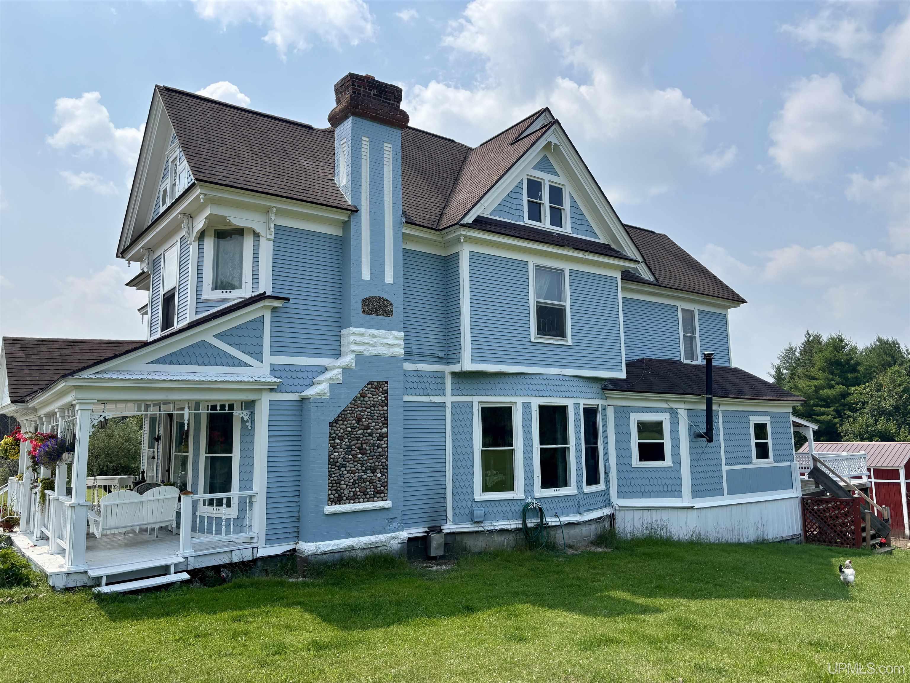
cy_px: 342
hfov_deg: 67.3
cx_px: 455
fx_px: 683
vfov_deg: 53.1
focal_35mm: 26
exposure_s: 1/3534
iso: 50
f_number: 1.6
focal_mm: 5.96
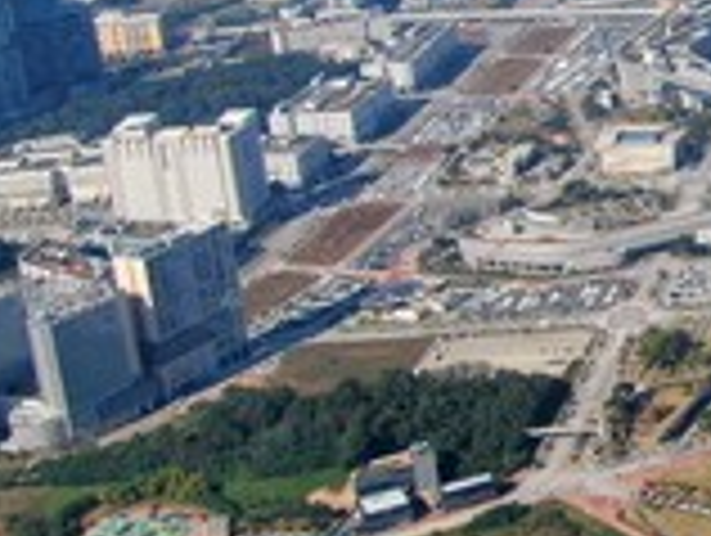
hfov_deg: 17.5
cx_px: 1269
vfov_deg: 16.1
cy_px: 86
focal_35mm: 91
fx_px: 1872
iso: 100
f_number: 2.8
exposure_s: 1/160
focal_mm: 4.39
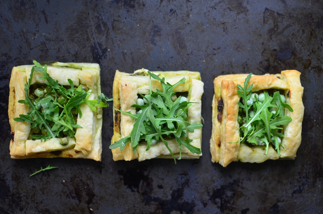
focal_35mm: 52
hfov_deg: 37.9
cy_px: 107
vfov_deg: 25.6
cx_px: 162
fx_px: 470
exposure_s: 1/100
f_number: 2.2
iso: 250
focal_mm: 35
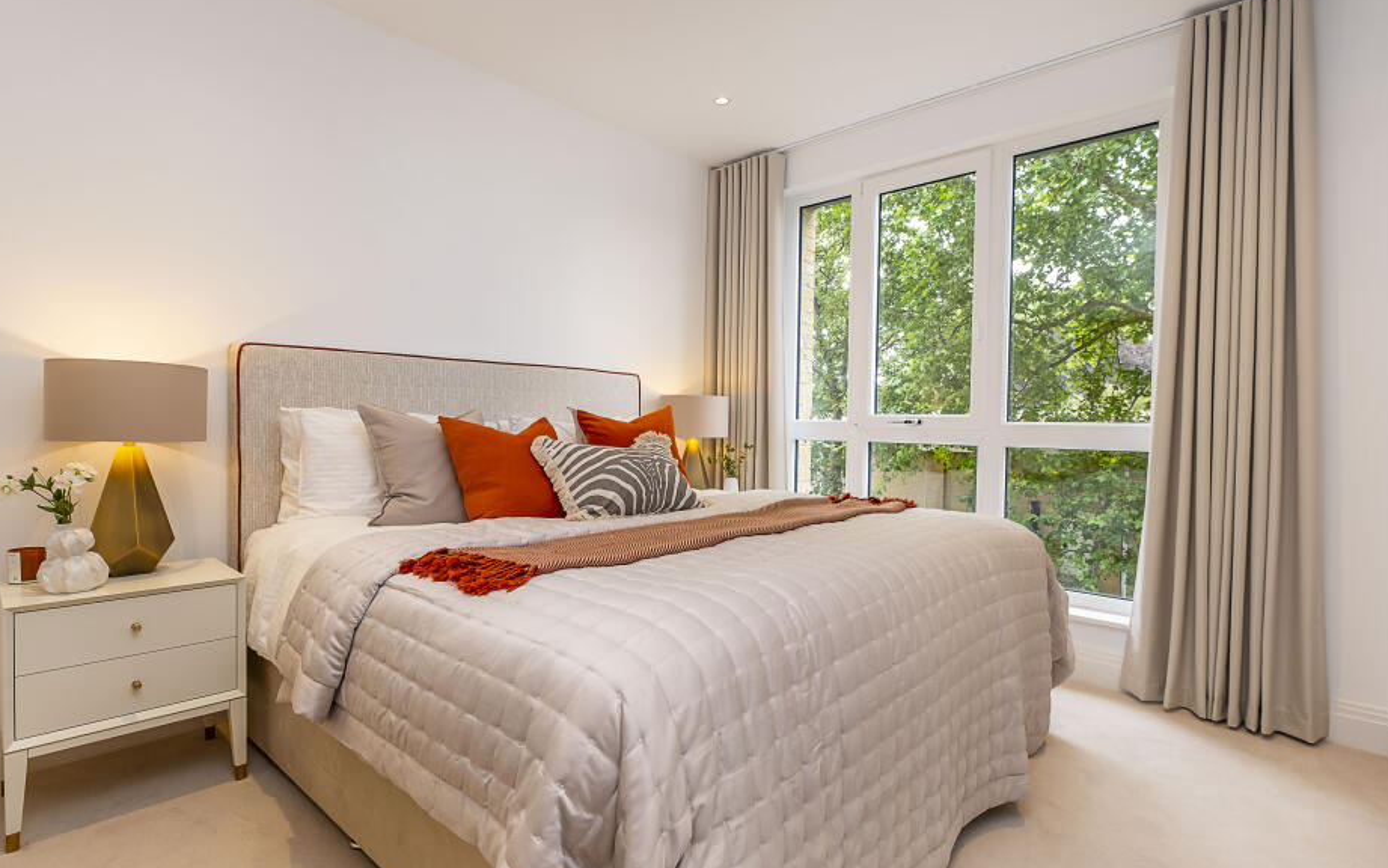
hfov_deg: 94.2
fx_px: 643
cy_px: 432
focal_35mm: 17
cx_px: 651
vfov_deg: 68.0
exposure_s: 1/20
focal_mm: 10
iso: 250
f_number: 7.1
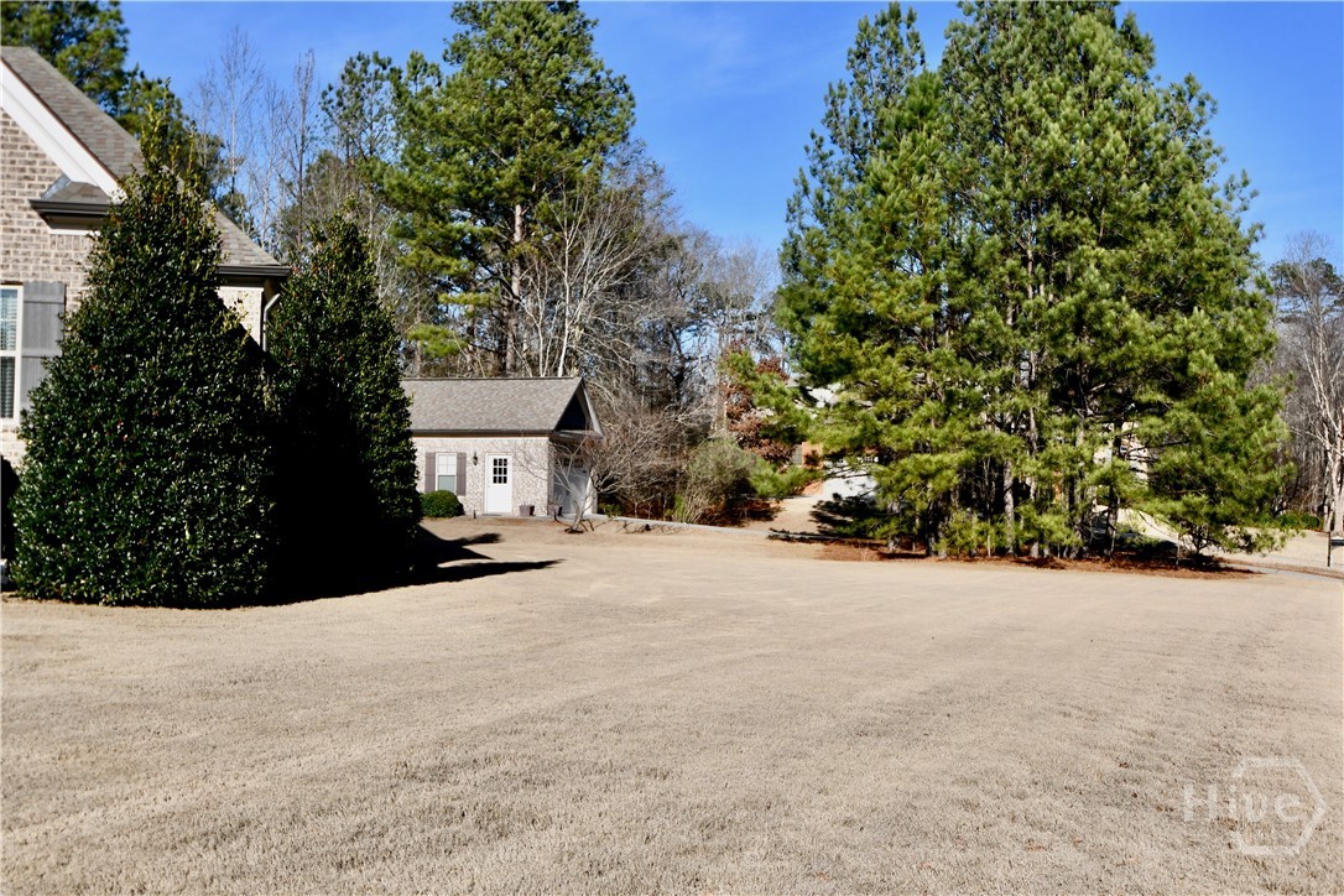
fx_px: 1344
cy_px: 448
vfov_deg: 36.9
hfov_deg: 53.1
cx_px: 672
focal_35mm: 36
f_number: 9
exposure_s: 1/320
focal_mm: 24
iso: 100
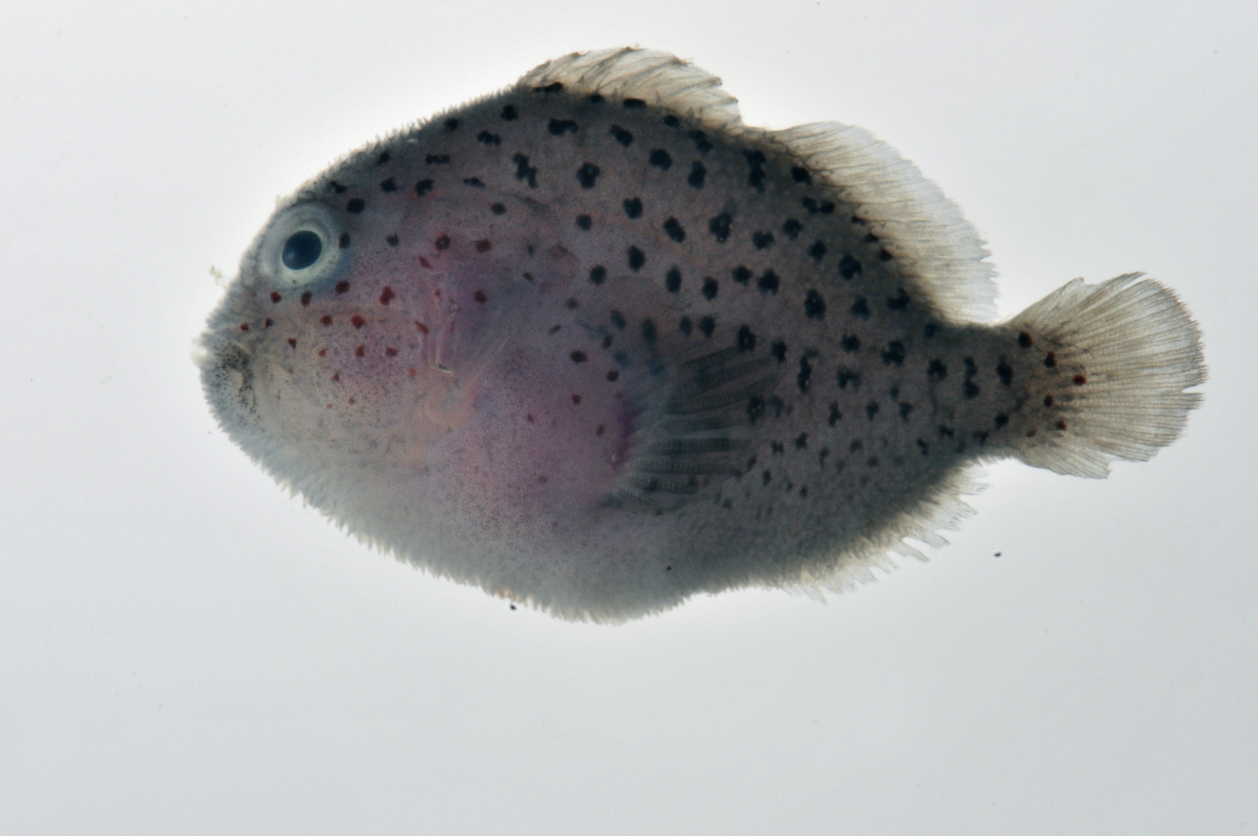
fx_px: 7003
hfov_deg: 10.3
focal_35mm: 201
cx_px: 686
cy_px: 442
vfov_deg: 6.8
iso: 200
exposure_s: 1/60
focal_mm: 105
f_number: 36
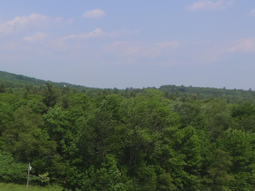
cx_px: -28
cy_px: 204
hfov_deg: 35.7
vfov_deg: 29.4
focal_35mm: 45
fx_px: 332
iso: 100
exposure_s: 1/1645
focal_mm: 3.61
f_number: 2.8
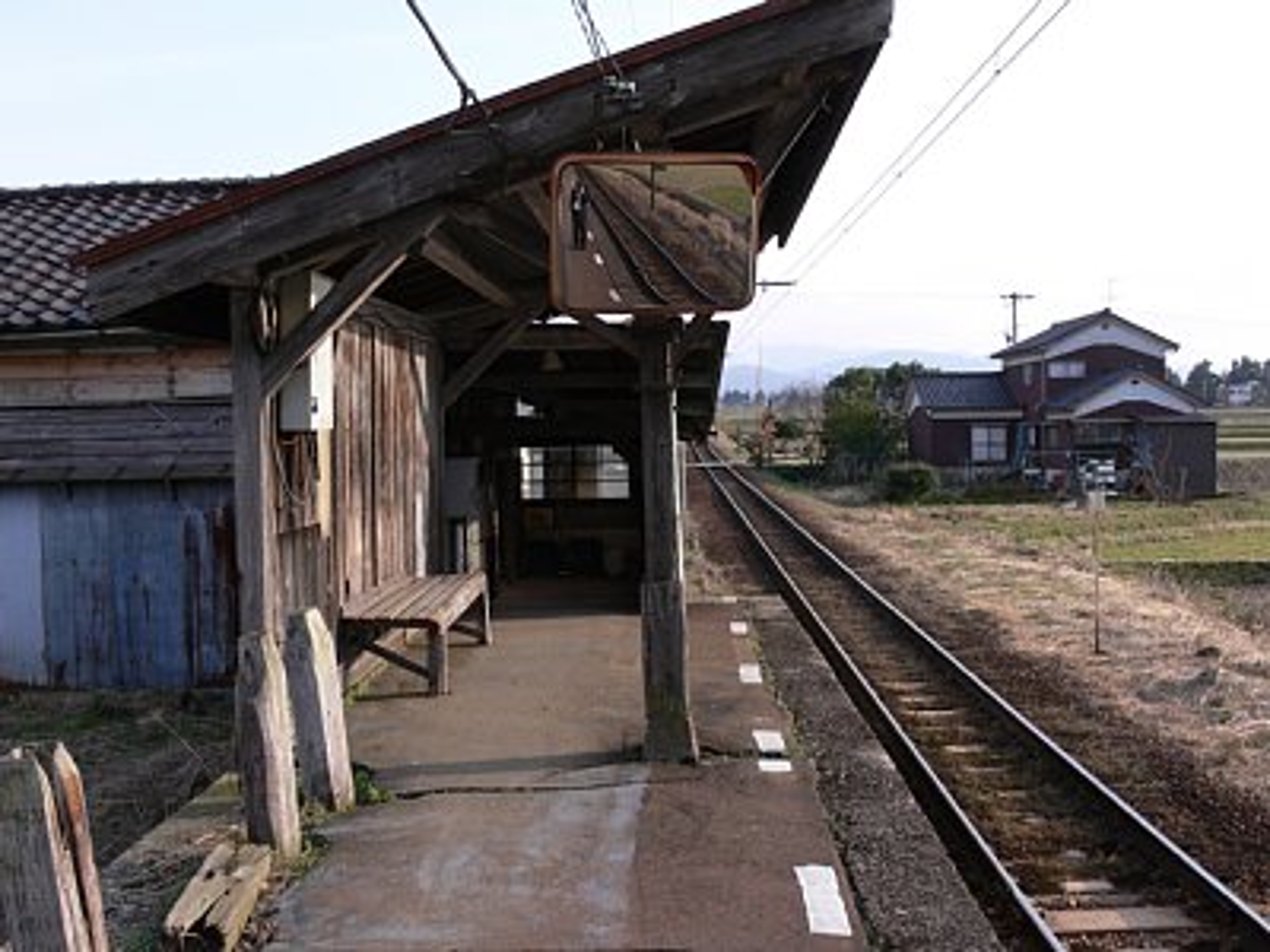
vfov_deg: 40.7
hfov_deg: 52.6
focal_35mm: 35
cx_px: 635
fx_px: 1284
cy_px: 476
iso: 80
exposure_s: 1/125
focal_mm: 7.4
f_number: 5.6
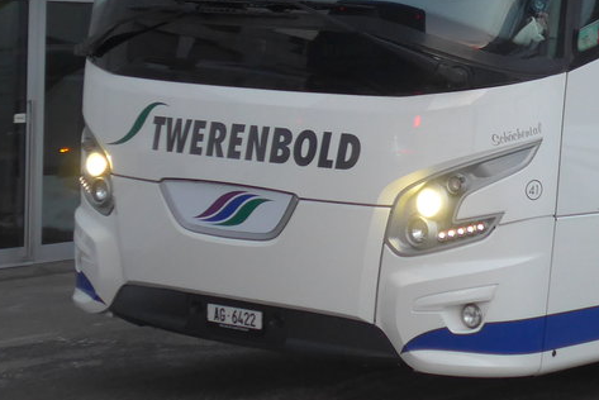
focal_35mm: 116
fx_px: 1931
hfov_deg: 17.3
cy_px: -54
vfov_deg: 11.6
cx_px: 580
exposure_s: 1/60
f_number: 2.8
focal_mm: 9
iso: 250
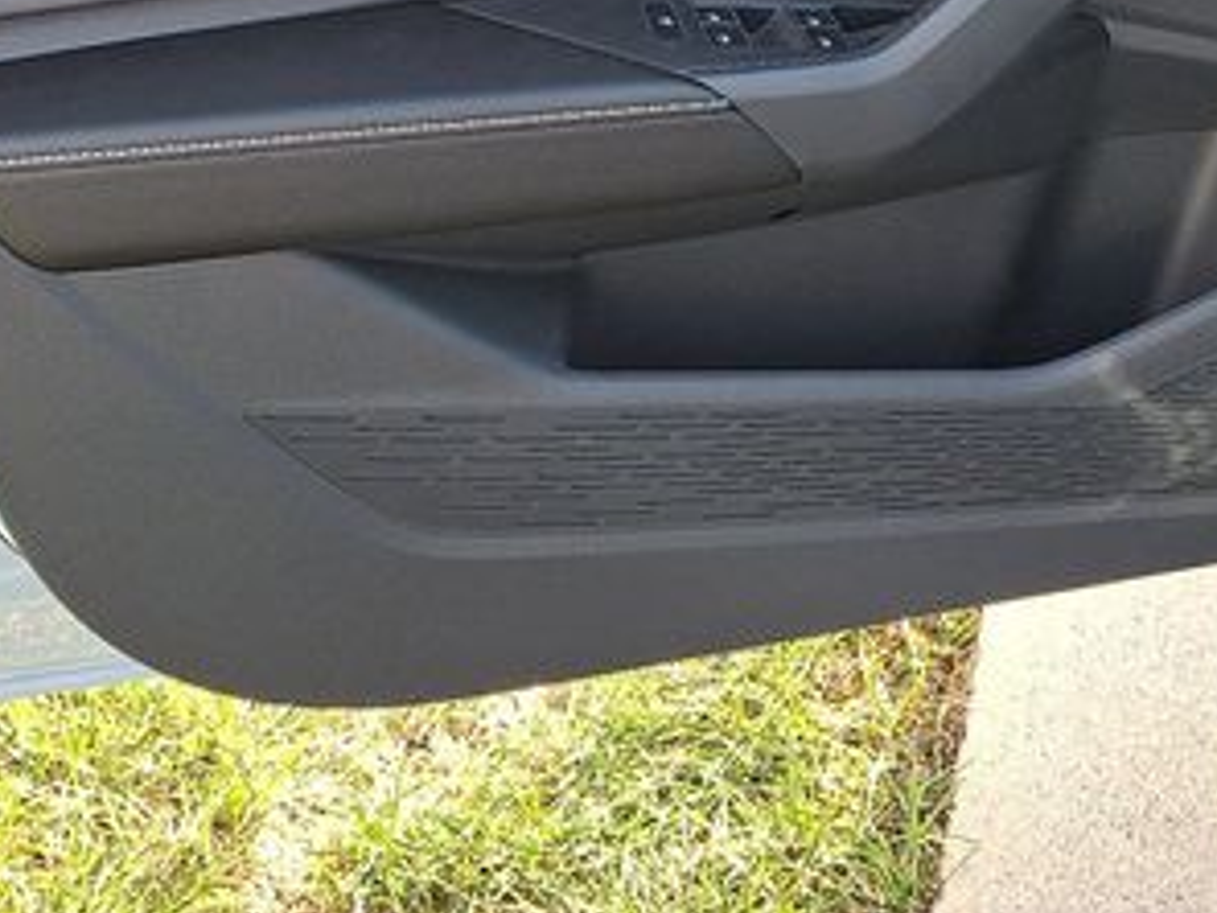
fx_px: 1898
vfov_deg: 25.3
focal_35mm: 54
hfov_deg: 34.7
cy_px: -66
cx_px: 933
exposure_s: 1/120
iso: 29
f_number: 1.8
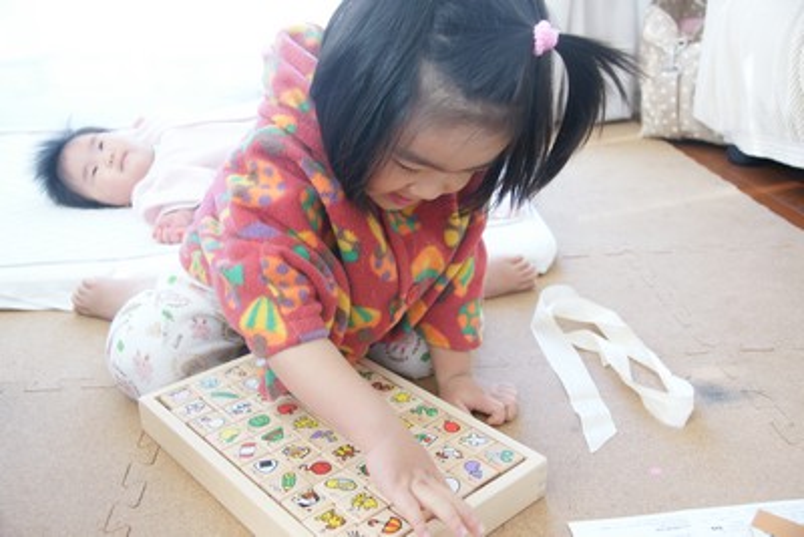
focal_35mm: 36
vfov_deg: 36.9
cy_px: 268
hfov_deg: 53.1
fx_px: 804
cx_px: 402
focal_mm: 24
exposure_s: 1/40
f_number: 4.5
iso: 500
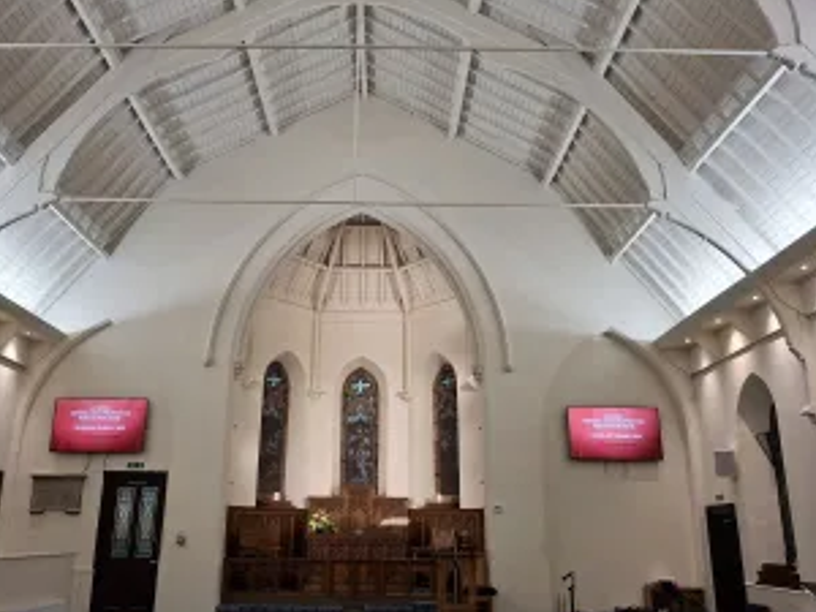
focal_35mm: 30
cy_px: 296
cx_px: 375
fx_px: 707
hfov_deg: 59.9
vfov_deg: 46.8
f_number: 1.8
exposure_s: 1/100
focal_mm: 4.69
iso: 125
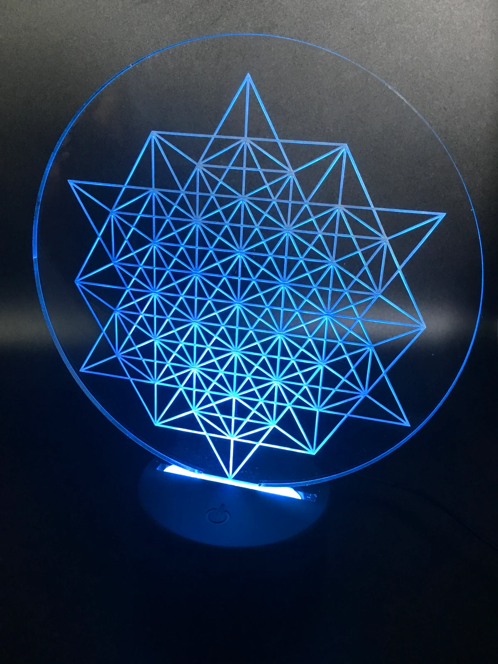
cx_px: 249
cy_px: 332
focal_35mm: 31
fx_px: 595
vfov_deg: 58.4
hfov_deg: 45.4
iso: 100
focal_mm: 3.3
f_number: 2.4
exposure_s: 1/30
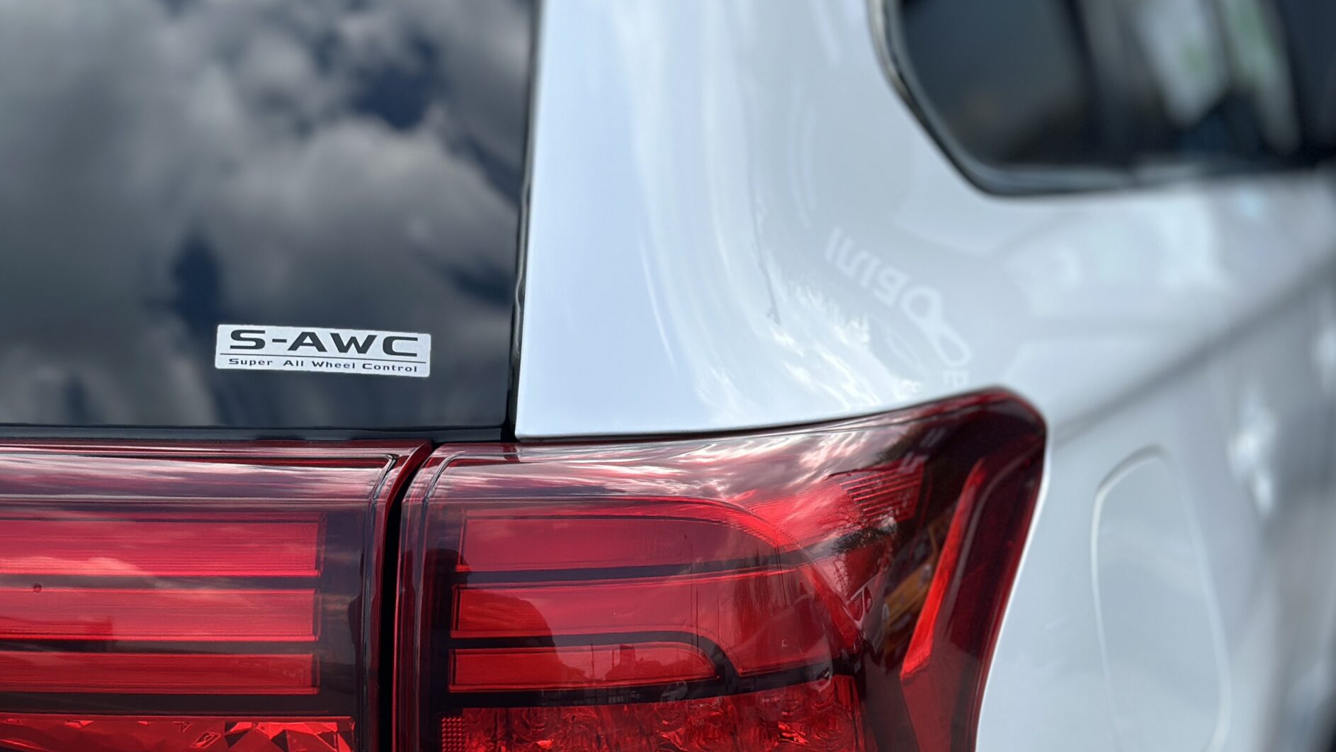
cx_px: 510
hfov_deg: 29.6
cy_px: 641
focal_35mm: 71
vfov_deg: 16.8
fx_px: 2515
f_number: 1.78
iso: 80
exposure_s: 1/2114
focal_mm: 6.86
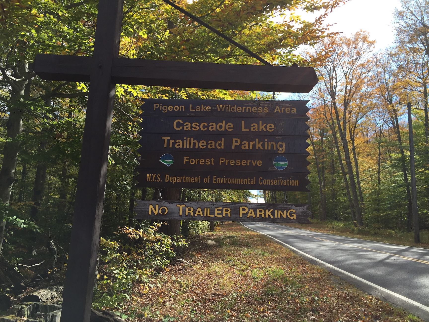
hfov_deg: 61.7
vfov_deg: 48.2
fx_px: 359
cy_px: 161
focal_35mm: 29
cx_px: 214
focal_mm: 4.15
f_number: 2.2
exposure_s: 1/942
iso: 32
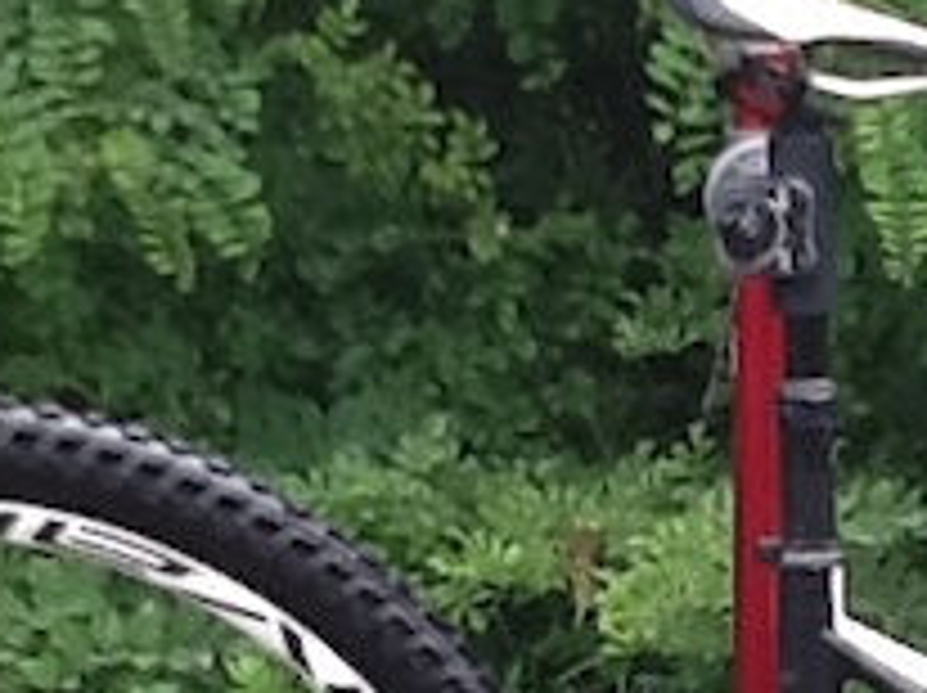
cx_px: 981
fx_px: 4574
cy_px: 1192
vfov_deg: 8.4
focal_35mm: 171
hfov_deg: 11.4
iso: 40
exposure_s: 1/252
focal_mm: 2.03
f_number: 2.4
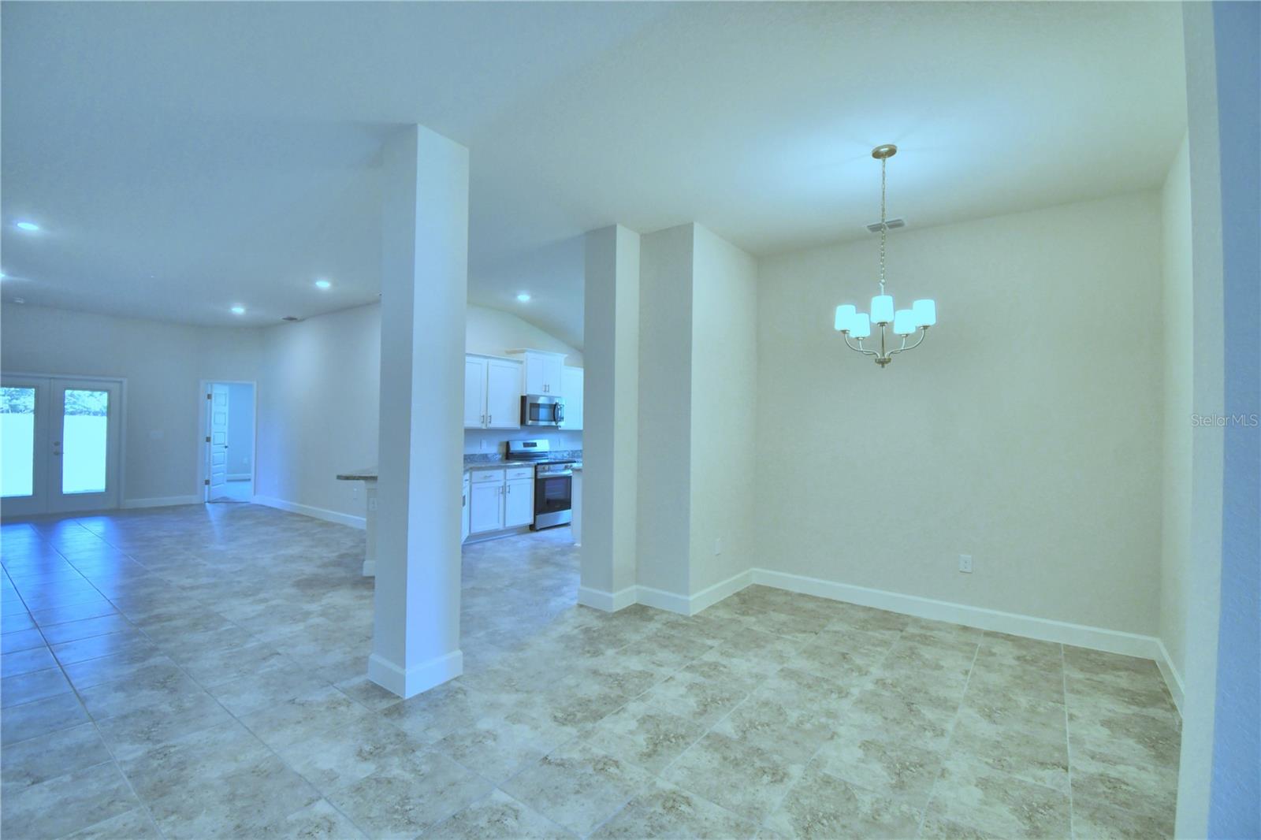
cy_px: 420
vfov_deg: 77.3
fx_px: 525
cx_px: 630
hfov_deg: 100.4
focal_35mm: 15
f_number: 4.5
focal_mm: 10
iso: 400
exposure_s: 1/60
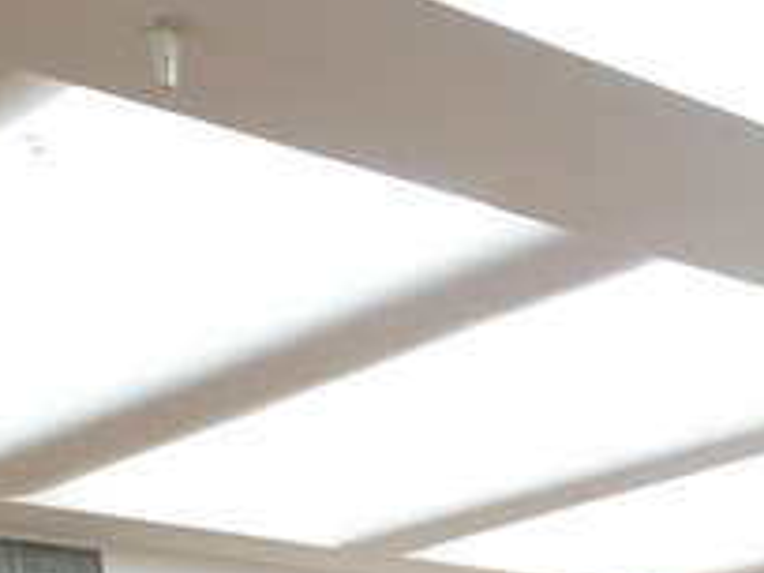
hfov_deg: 17.9
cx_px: 1193
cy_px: 1374
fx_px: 2119
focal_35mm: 96
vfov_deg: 12.3
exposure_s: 1/100
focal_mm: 17
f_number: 2.8
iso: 3200
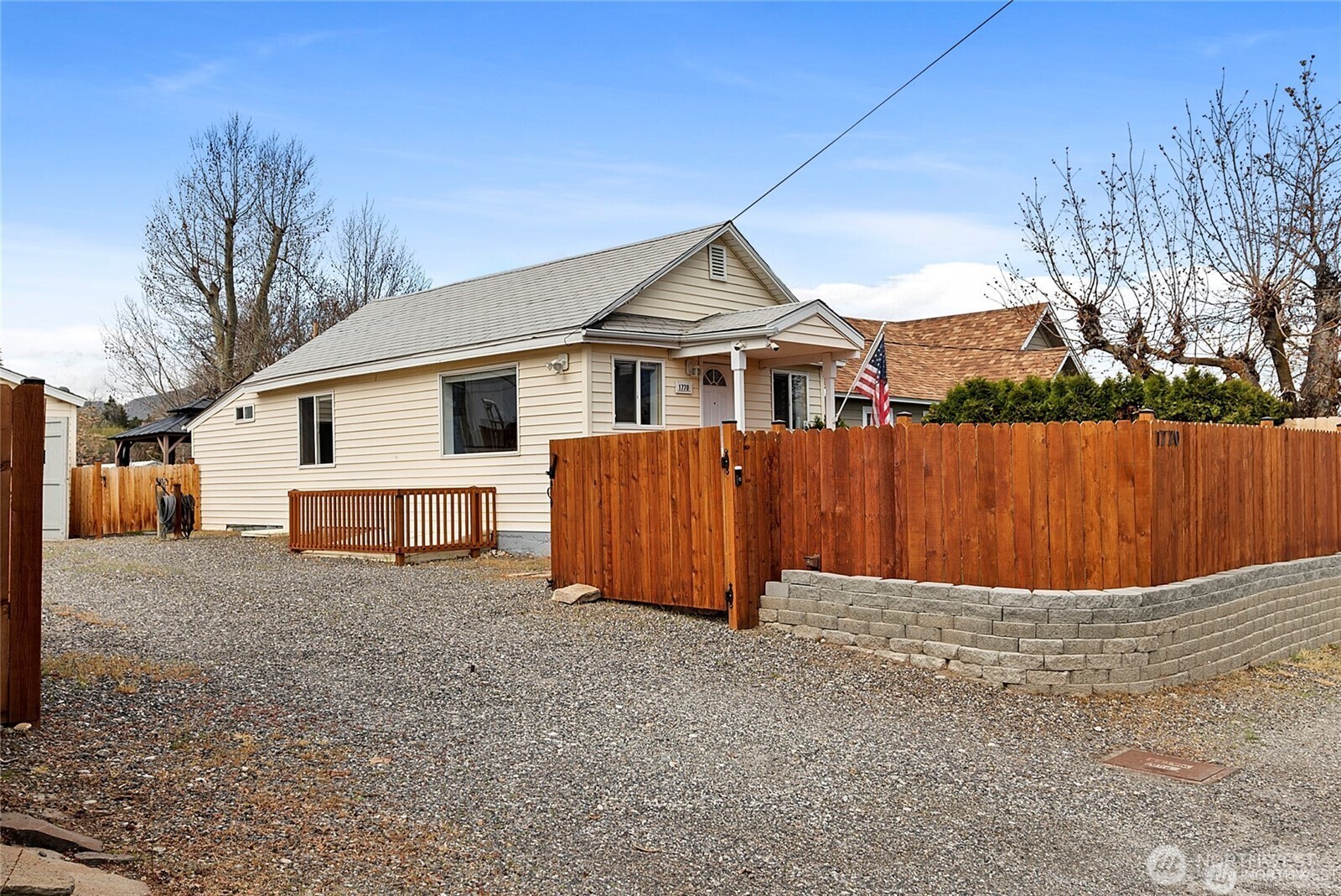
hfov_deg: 61.9
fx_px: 1118
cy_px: 448
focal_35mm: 30
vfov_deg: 43.7
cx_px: 670
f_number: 4.5
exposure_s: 1/250
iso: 100
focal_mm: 20
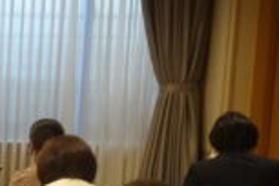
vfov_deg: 10.3
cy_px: 232
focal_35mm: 131
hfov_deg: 14.2
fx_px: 1015
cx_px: -187
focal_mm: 5.61
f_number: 4
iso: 250
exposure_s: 1/40
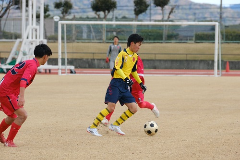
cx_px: 120
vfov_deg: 4.1
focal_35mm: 334
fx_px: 2226
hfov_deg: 6.2
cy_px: 80
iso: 800
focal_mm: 222.5
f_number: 8
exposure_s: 1/500
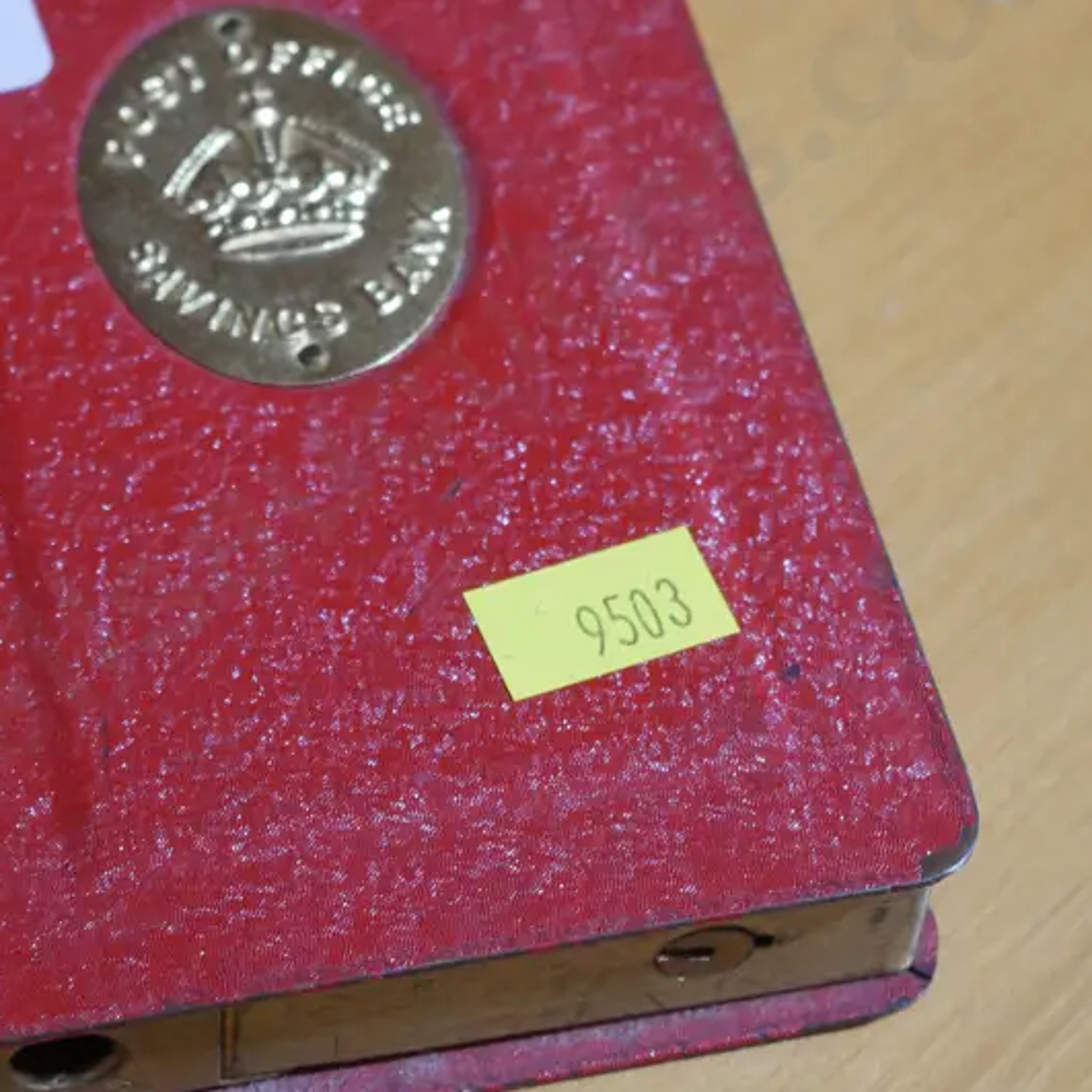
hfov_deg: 17.5
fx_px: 3533
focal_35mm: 99
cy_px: 470
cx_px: 331
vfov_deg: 17.6
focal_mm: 29
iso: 1250
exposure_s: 1/60
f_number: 5.4
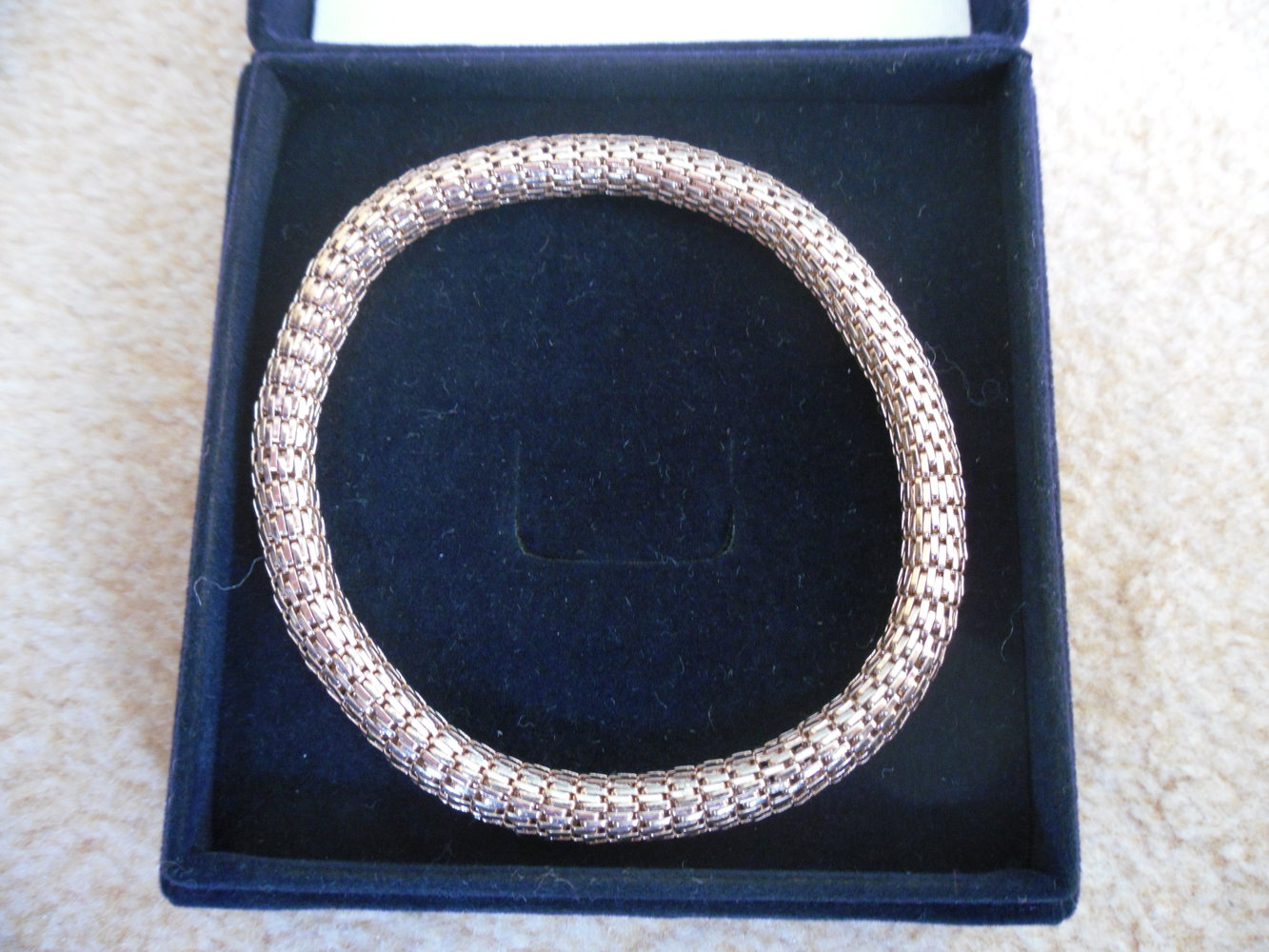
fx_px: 1650
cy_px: 476
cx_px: 634
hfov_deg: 42.1
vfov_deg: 32.2
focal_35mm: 45
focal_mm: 6.3
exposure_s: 1/10
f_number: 3.5
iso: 400
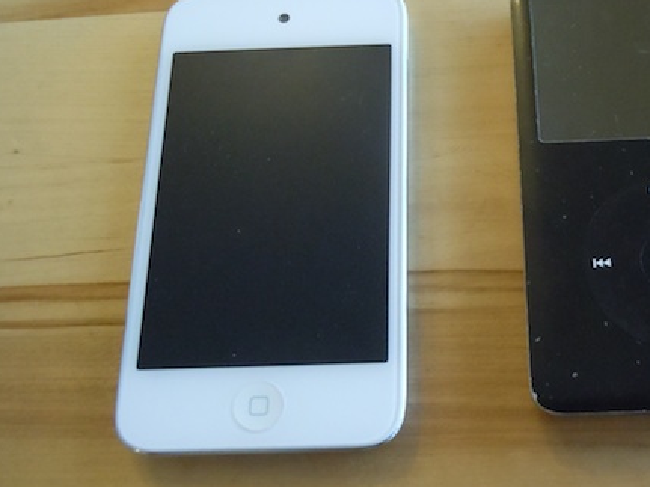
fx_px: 920
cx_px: 472
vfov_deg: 29.7
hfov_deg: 38.1
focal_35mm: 49
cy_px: 237
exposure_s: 1/100
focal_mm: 5.9
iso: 800
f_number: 4
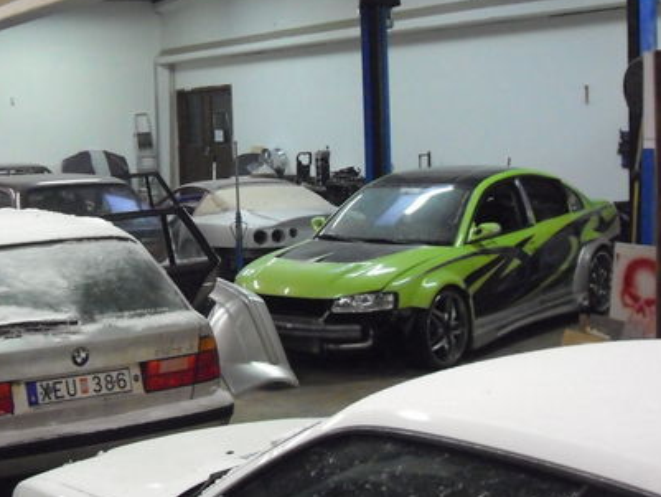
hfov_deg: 32.1
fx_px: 1127
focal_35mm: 59
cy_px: 241
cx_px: 168
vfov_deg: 24.8
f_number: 2.7
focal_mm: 6.2
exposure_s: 1/50
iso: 800
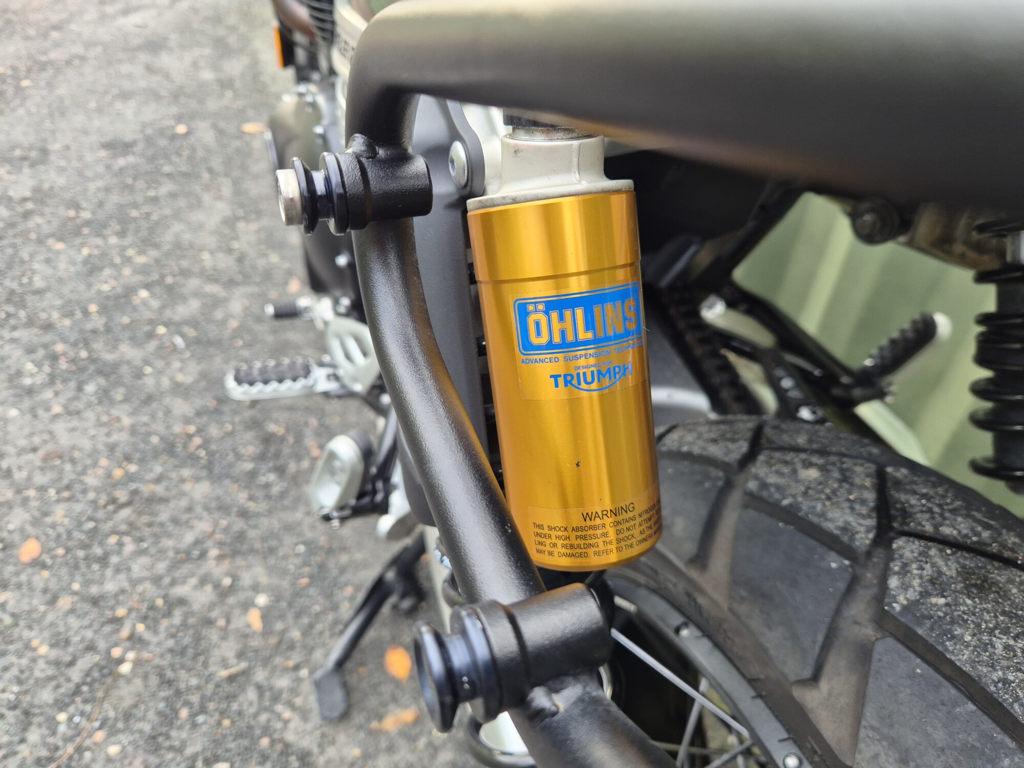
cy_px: 384
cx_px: 512
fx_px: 680
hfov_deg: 73.9
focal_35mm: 23
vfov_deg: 58.9
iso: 125
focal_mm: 5.4
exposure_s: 1/180
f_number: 1.8
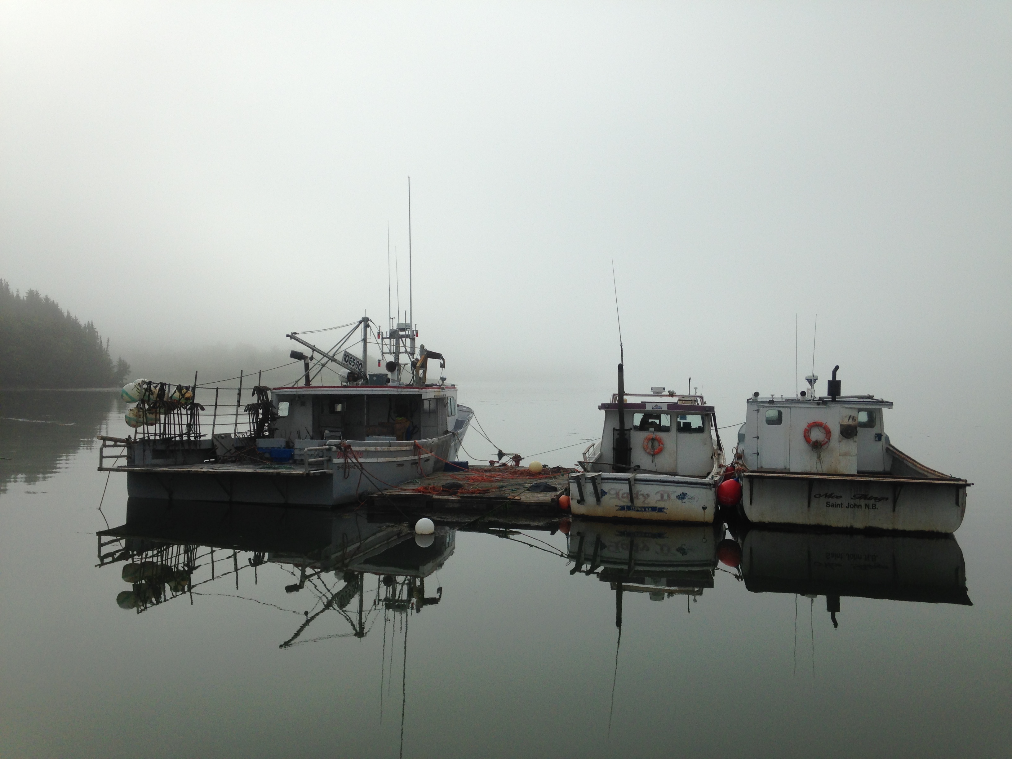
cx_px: 506
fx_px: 965
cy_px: 380
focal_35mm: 33
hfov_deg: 55.4
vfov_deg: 42.9
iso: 50
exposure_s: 1/3012
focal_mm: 4.12
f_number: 2.4
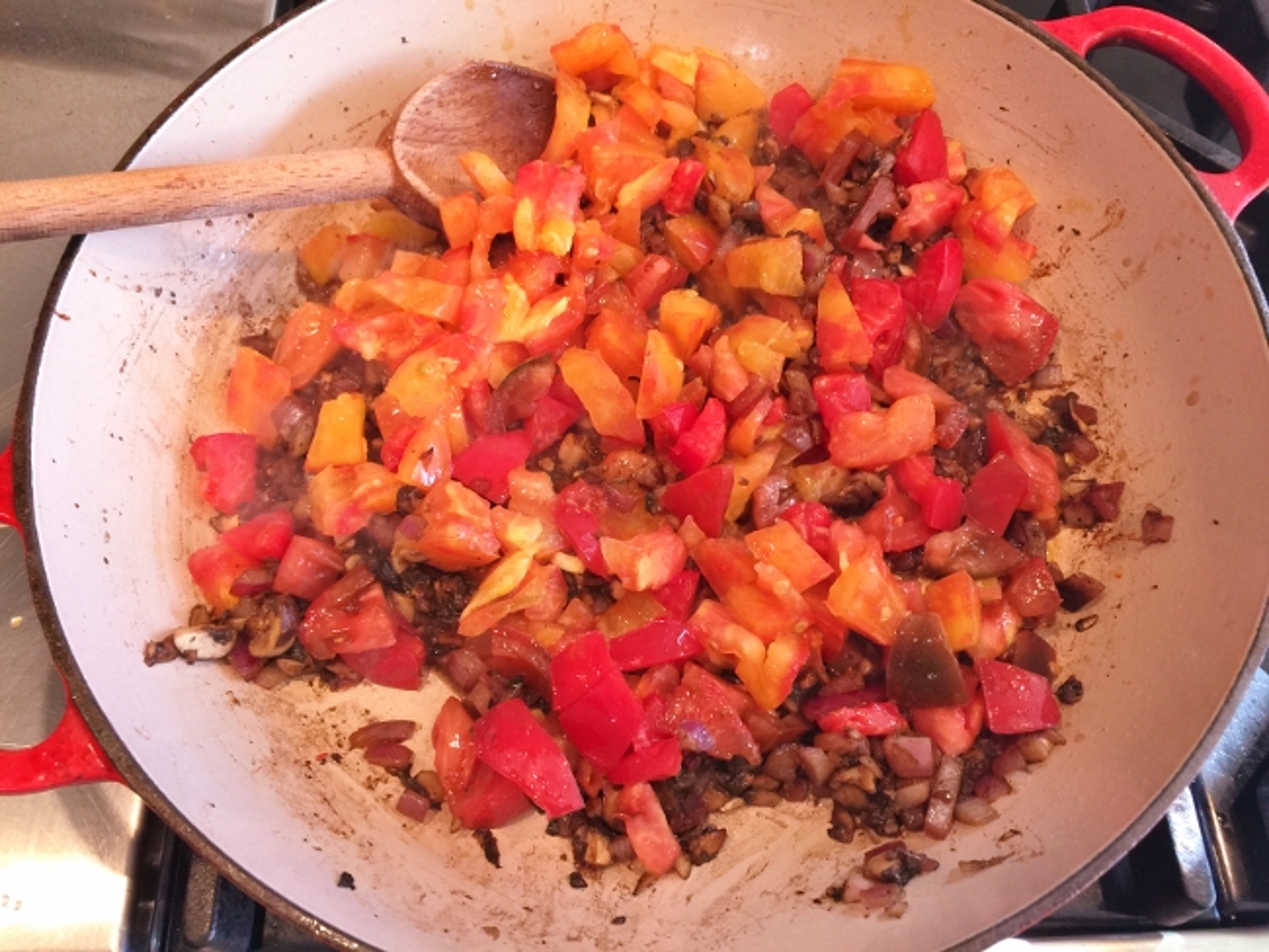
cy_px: 476
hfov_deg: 61.6
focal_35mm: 29
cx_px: 634
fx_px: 1064
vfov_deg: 48.3
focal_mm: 4.15
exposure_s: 1/30
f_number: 2.2
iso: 50
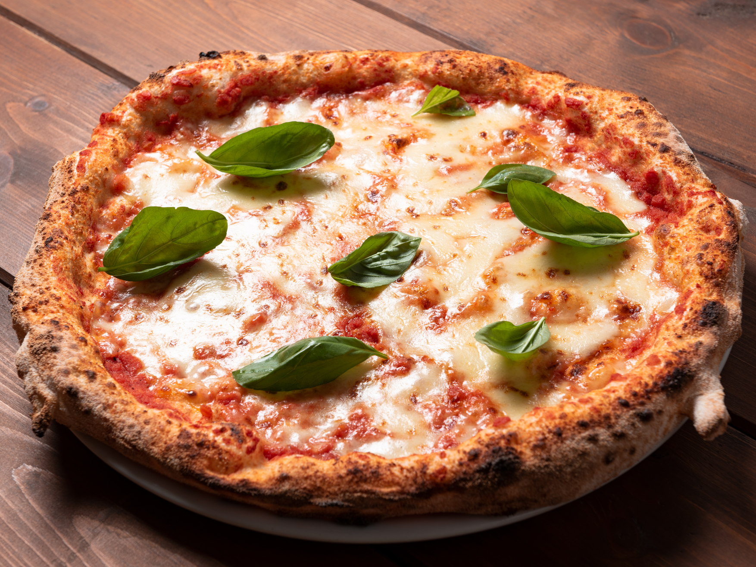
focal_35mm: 68
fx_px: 1485
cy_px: 286
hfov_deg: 28.6
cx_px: 383
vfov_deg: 21.6
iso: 100
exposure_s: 1/125
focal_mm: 62
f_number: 11
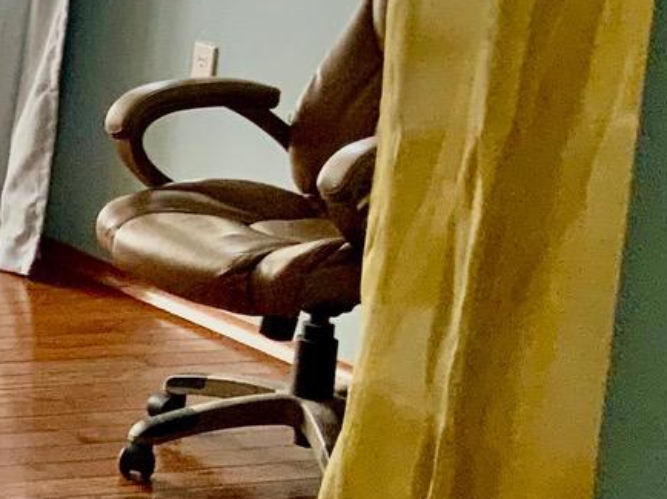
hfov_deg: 12.7
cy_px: 129
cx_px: -653
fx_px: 2638
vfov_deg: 10.8
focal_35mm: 137
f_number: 1.8
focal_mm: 3
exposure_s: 1/120
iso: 40
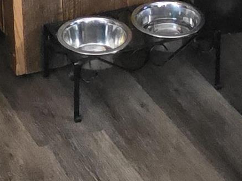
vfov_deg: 8.3
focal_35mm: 162
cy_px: -284
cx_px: 57
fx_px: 1133
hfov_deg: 12.2
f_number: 1.7
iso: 2000
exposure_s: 1/60
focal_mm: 6.3
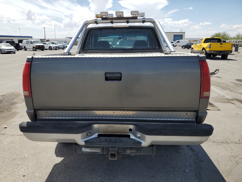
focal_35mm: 26
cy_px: 91
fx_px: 182
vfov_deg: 53.1
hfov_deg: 67.3
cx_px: 121
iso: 50
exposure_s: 1/3333
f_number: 1.5
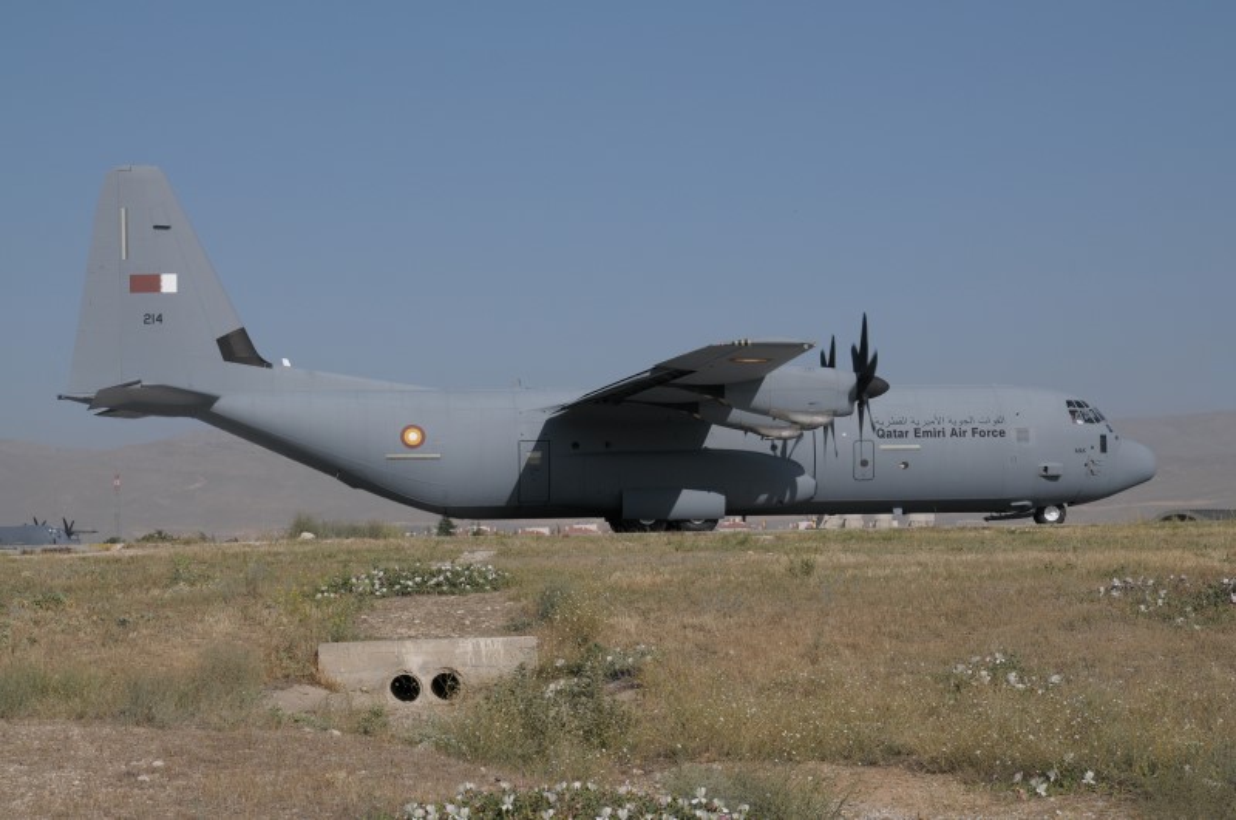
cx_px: 618
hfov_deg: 24.7
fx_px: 2828
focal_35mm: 82
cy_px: 410
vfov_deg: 16.5
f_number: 8
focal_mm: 55
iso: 200
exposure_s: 1/1000
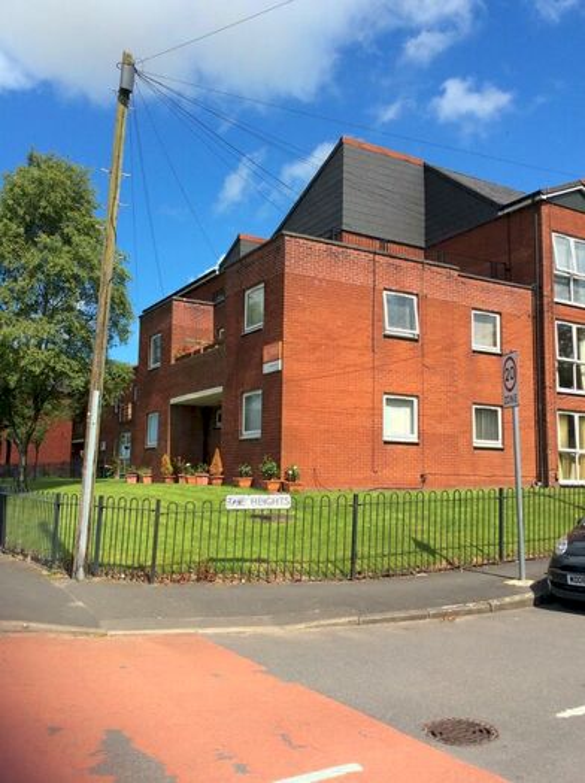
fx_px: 723
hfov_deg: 44.0
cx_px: 292
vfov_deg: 56.9
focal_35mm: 32
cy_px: 392
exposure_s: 1/1059
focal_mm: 3.3
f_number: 2.4
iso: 32
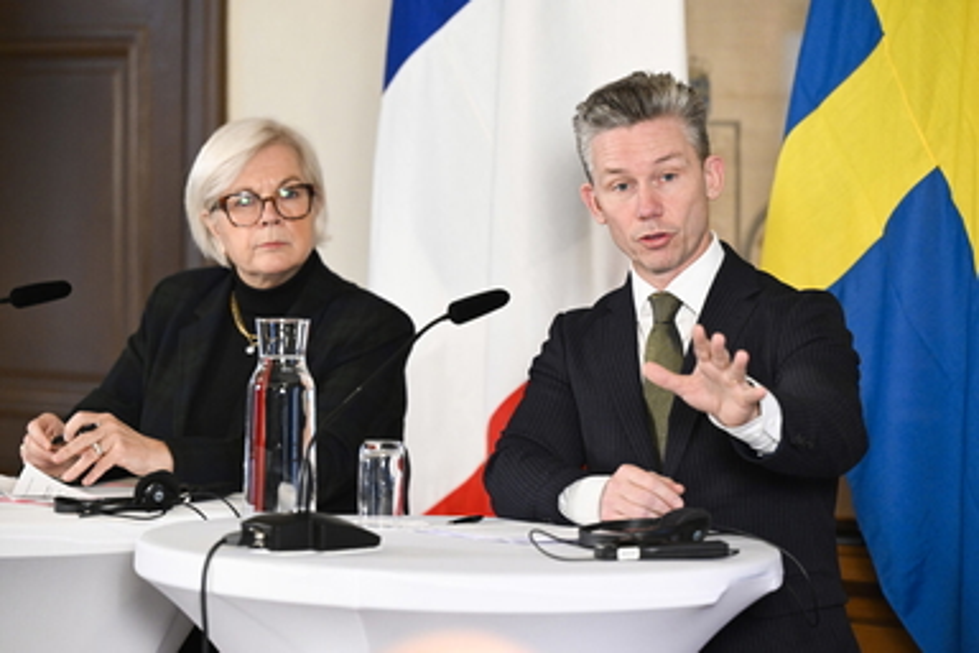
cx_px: 490
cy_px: 326
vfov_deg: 9.8
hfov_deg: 14.7
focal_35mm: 140
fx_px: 3807
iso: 4000
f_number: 3.5
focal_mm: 140
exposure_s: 1/250
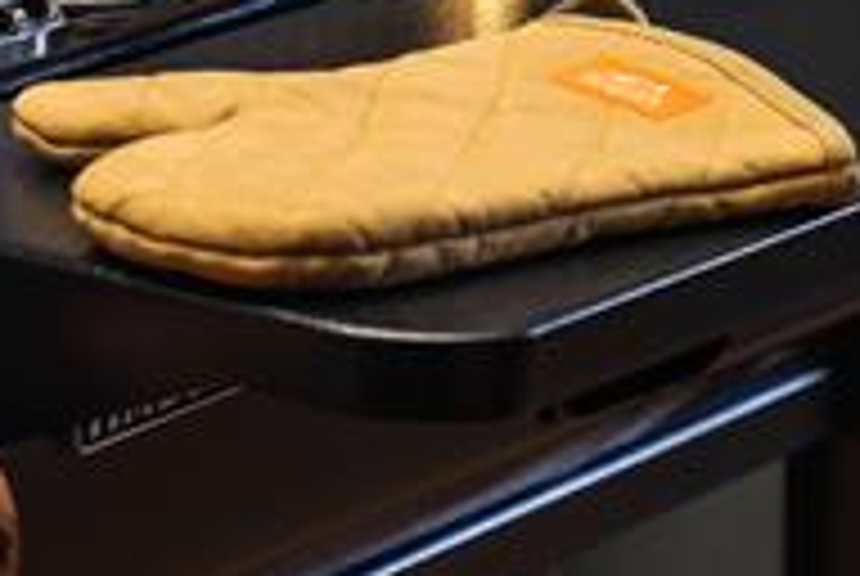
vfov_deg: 5.2
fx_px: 6292
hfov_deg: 7.6
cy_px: -554
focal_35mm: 263
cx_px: -570
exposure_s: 1/160
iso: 500
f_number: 3.5
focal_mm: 61
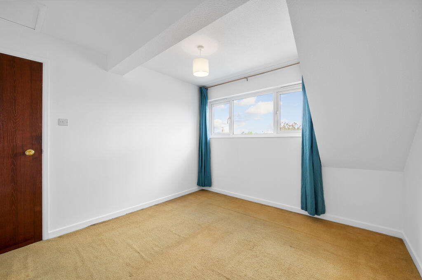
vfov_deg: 81.1
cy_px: 140
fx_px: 164
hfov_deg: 104.3
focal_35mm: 14
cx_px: 211
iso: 200
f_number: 16
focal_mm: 14
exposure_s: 1/4
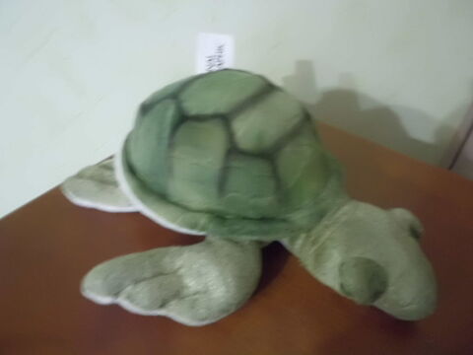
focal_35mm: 26
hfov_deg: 67.3
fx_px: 355
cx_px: 236
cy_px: 178
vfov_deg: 53.1
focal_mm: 4.6
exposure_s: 1/8
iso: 800
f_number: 3.2
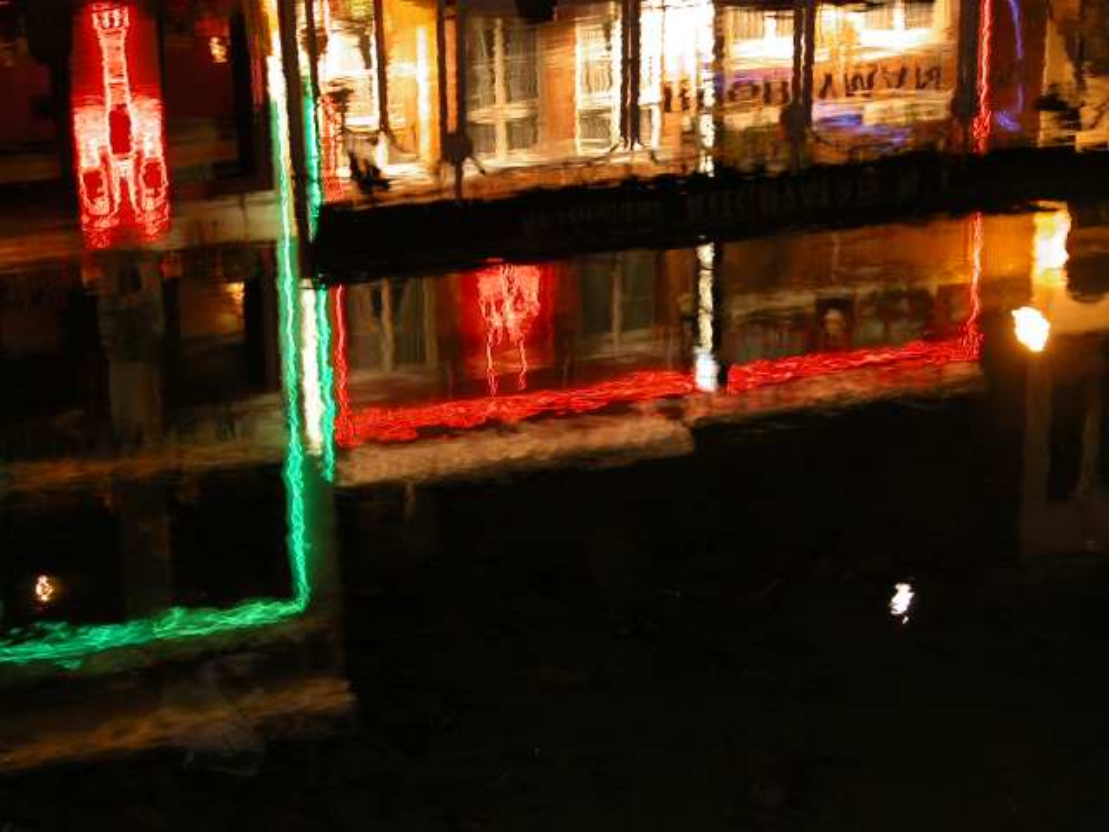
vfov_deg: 16.8
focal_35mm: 88
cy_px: 416
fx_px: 2819
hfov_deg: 22.3
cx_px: 554
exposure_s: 1/8
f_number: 3.5
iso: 200
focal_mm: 22.3
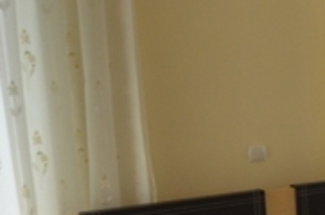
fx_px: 541
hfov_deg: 20.5
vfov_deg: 22.3
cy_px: 163
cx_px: 615
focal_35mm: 60
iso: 560
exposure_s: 1/60
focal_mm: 10
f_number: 4
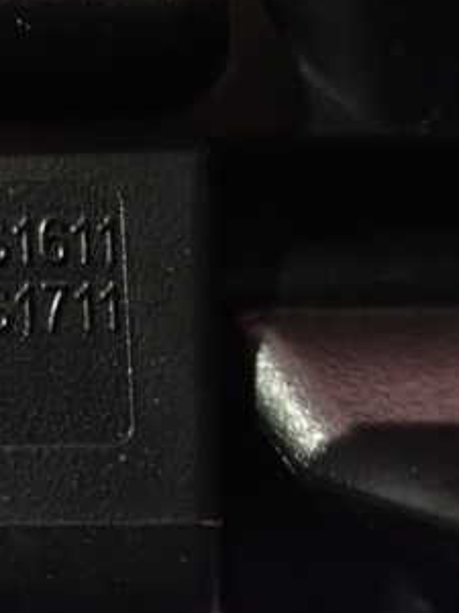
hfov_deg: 22.3
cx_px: -108
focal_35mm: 60
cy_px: 270
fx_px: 1061
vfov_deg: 32.1
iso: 1600
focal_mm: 5.4
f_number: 2.3
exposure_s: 1/25
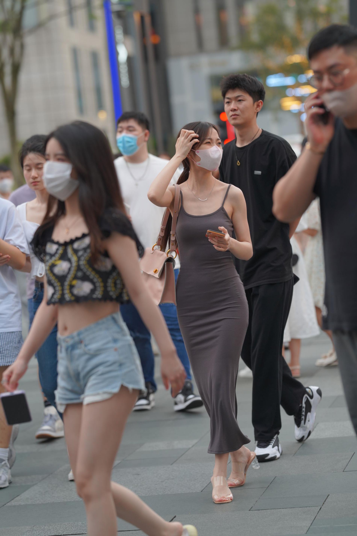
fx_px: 2008
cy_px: 268
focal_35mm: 135
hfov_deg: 10.2
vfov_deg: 15.2
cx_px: 178
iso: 640
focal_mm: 135
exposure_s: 1/400
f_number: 3.2
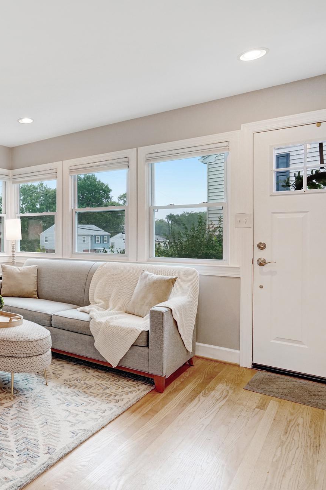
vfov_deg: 71.5
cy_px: 237
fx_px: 340
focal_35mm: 25
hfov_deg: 43.7
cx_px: -1
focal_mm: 16
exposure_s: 1/100
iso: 1250
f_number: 8
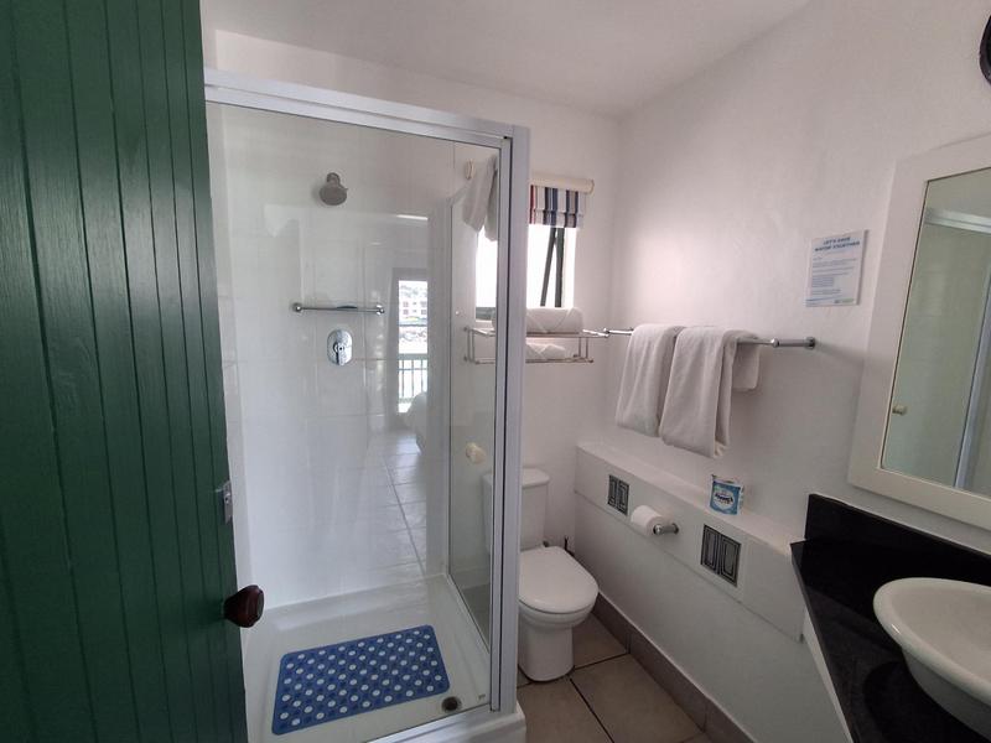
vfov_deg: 78.1
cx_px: 496
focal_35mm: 16
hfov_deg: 94.5
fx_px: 458
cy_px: 372
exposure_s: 1/50
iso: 160
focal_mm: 1.64
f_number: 2.2
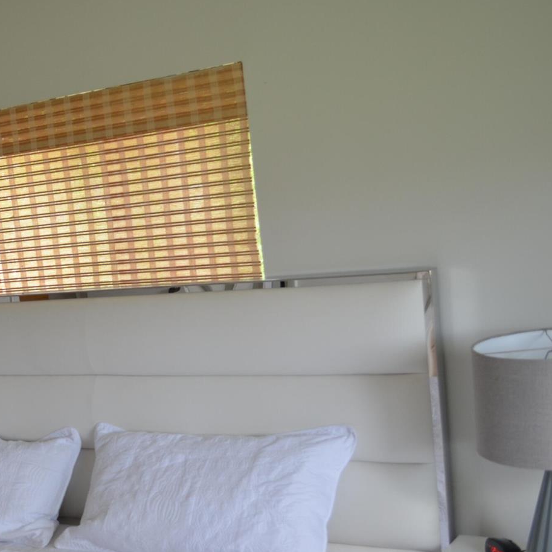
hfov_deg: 28.1
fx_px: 1028
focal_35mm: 57
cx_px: -8
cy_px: 379
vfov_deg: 29.8
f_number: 4.5
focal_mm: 20
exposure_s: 1/80
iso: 400
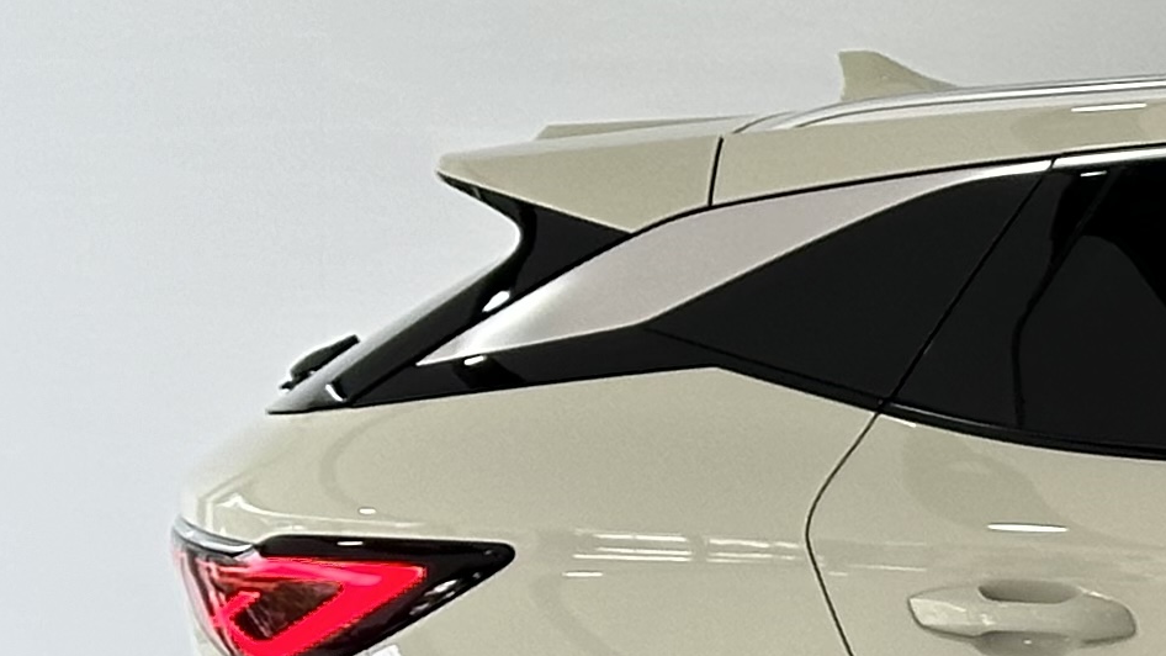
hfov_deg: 9.3
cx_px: 2028
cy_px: 522
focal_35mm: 223
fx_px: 6894
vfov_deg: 5.4
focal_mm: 6.86
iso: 50
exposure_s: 1/198
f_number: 1.78
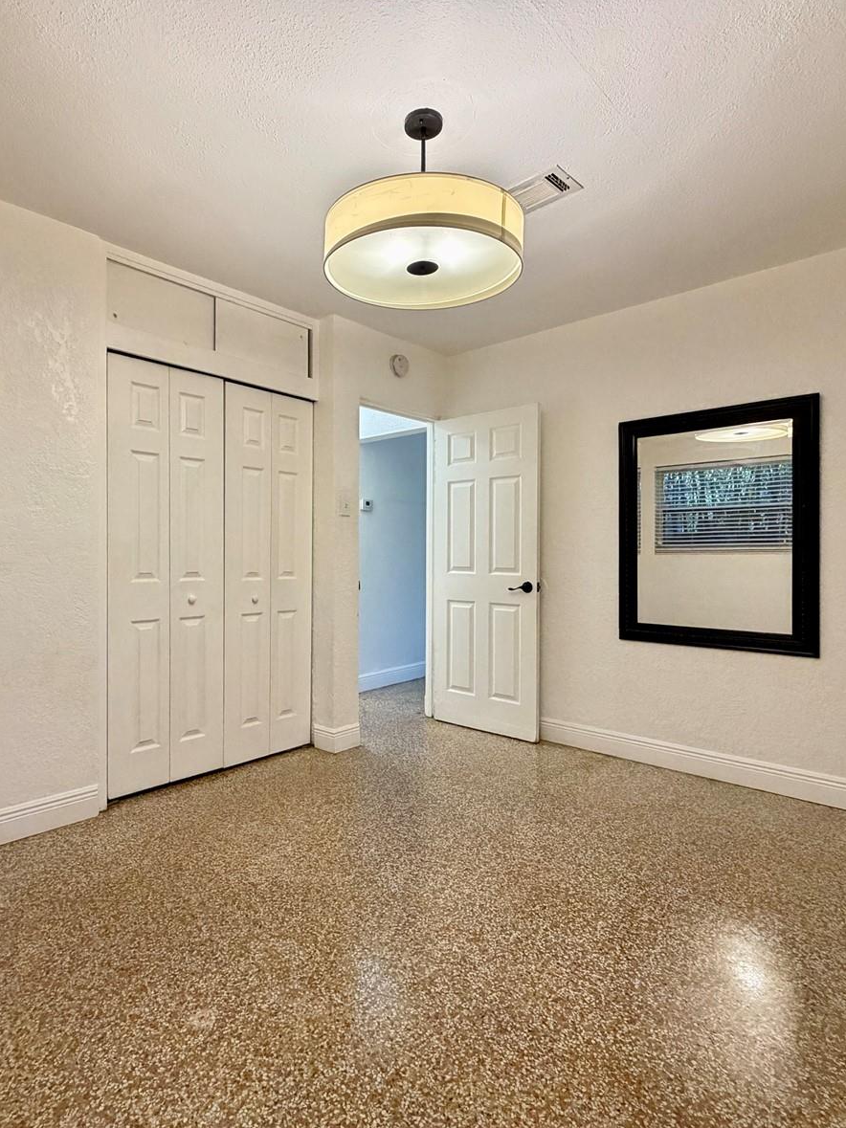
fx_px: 619
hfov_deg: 68.4
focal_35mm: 19
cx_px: 366
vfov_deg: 84.7
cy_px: 555
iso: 500
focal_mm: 2.22
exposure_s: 1/60
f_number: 2.2
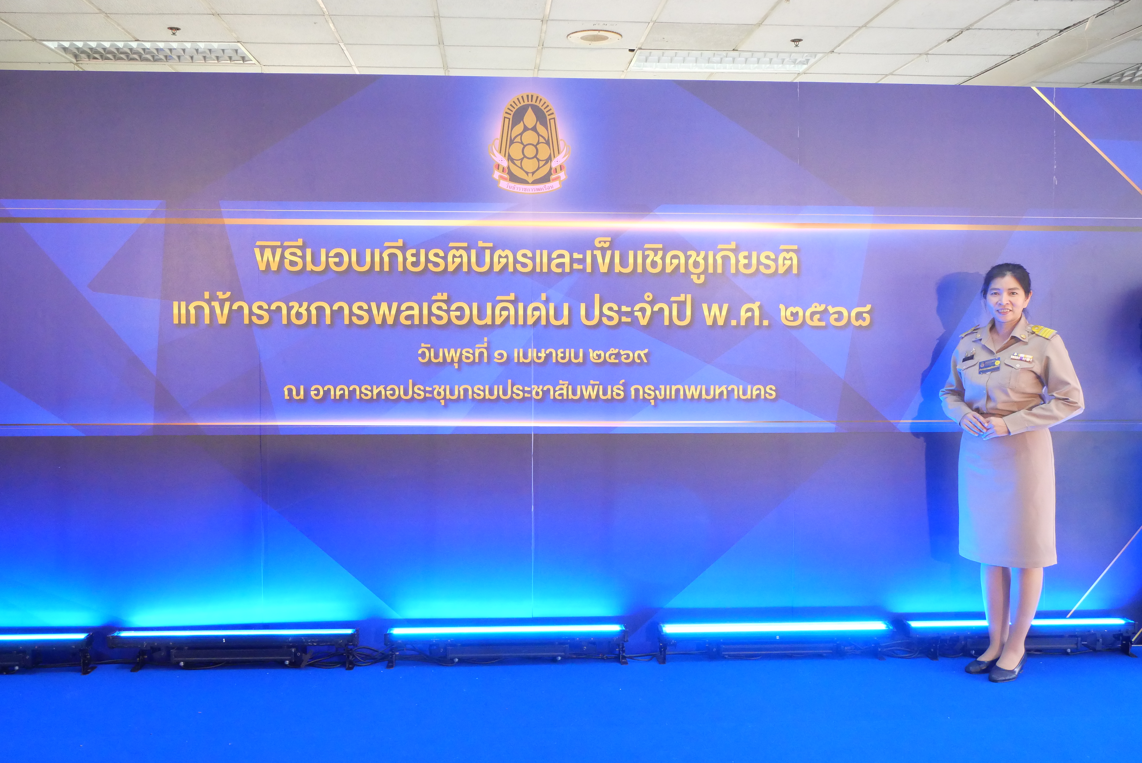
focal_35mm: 35
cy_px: 382
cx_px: 571
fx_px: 1111
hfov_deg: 54.4
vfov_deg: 37.9
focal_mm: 17
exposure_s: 1/80
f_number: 7.1
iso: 3200
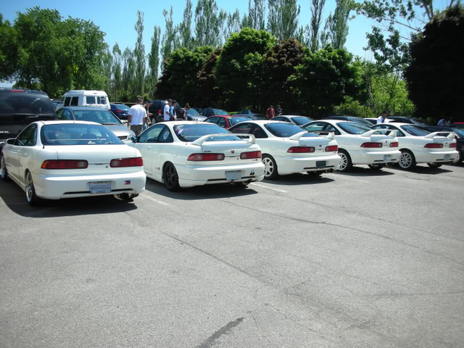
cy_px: 174
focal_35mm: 35
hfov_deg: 52.6
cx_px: 232
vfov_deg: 40.7
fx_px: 469
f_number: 8.5
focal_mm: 5.8
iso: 50
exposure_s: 1/69.1
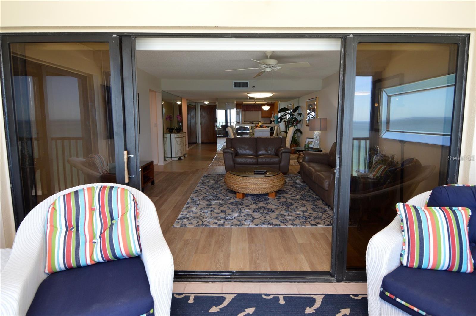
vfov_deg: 67.3
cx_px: 238
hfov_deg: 90.1
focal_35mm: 18
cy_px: 158
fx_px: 238
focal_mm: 12
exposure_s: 1/80
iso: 400
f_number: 4.5
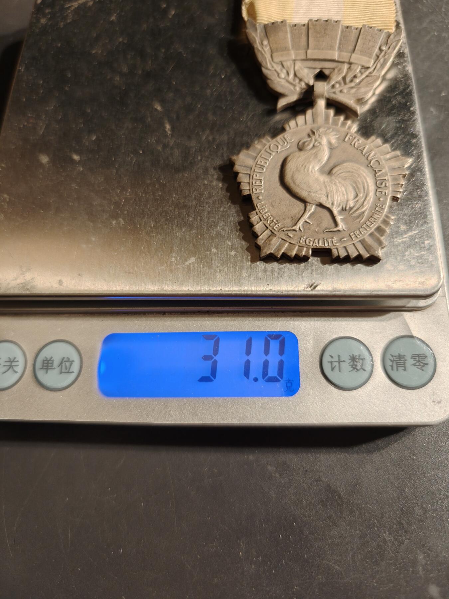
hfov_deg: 58.9
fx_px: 398
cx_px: 224
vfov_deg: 73.9
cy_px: 300
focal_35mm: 23
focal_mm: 6.06
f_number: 1.6
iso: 250
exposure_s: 1/142
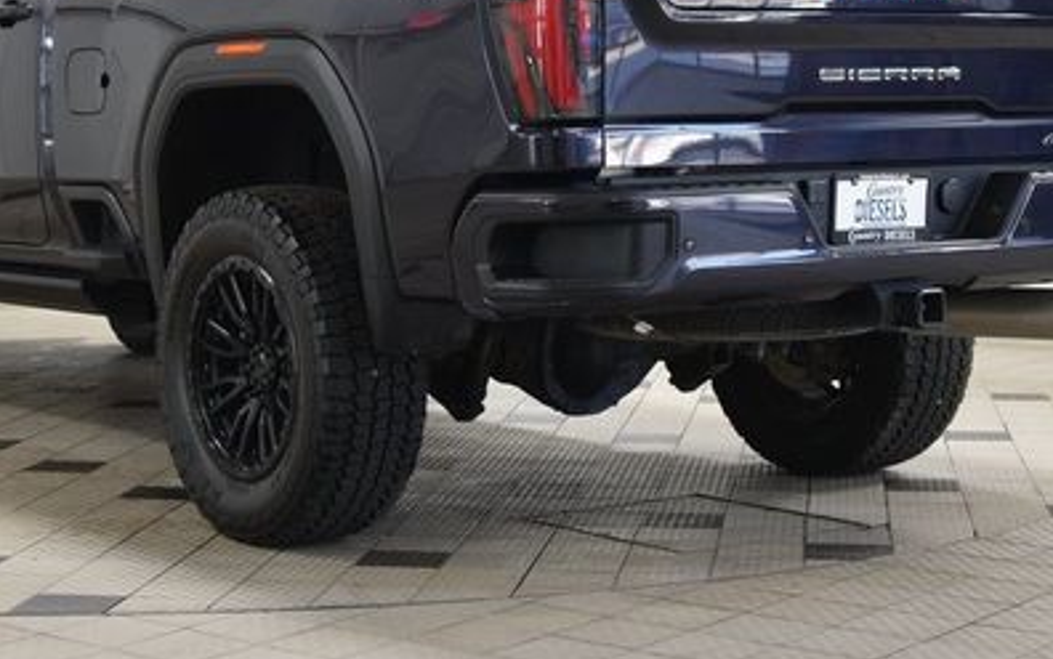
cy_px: 145
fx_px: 2412
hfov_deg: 24.6
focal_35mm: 84
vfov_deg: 15.5
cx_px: 420
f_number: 5
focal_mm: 34
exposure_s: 1/60
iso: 1600
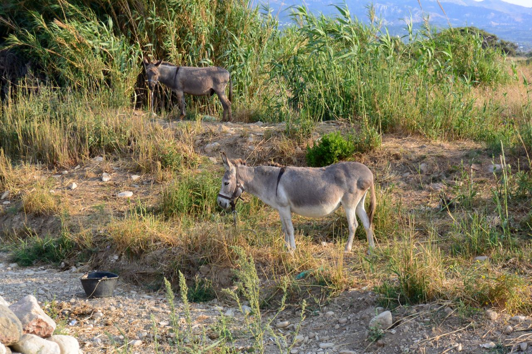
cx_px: 266
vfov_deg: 20.0
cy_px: 177
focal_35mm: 68
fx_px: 1005
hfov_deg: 29.7
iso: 160
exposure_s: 1/250
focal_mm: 25.2
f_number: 5.3
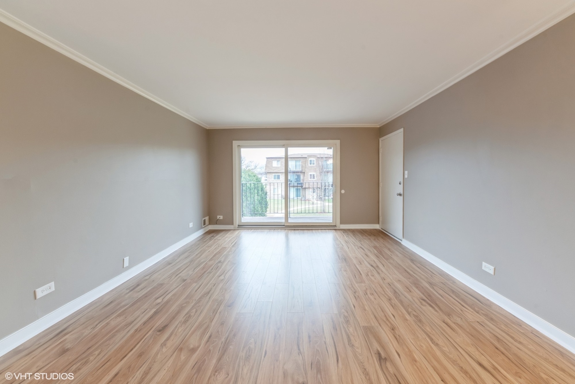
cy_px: 192
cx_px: 288
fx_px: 192
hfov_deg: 112.6
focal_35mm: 12
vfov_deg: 90.0
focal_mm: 12
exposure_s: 1/5
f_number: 8
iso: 320
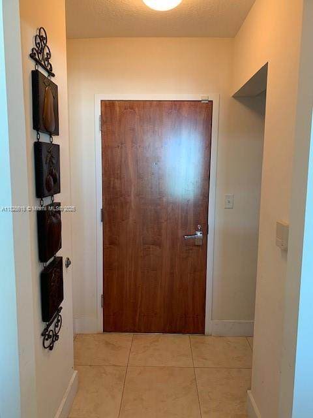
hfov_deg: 53.1
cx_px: 156
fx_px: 313
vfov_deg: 67.3
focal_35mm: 26
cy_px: 209
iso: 100
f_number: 1.8
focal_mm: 4.25
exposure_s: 1/60
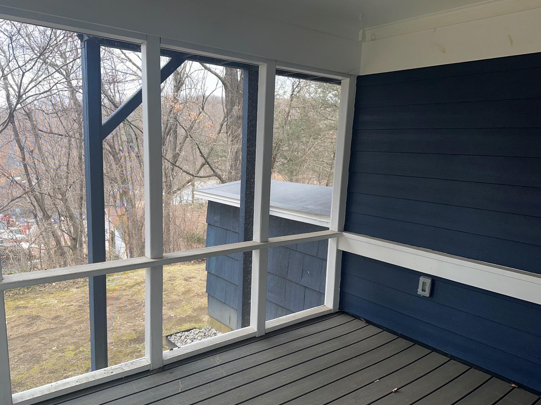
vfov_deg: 51.3
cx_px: 250
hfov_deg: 65.2
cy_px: 224
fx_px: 422
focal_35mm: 27
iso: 50
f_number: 1.78
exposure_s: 1/314
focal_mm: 6.86
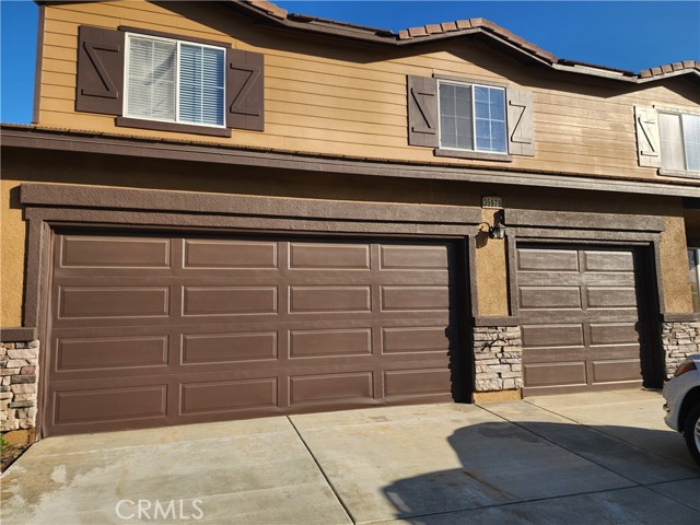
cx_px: 350
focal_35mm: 23
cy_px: 262
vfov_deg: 58.9
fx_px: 465
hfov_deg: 73.9
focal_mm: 6.4
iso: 12
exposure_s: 1/717
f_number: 1.8
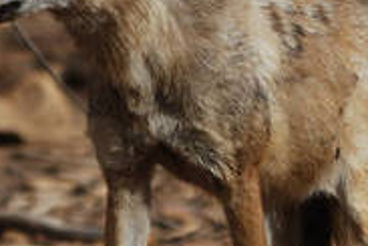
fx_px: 23448
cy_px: -91
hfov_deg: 0.9
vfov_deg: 0.6
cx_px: 78
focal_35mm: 2294
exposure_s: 1/400
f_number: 5.6
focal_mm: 400
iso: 220
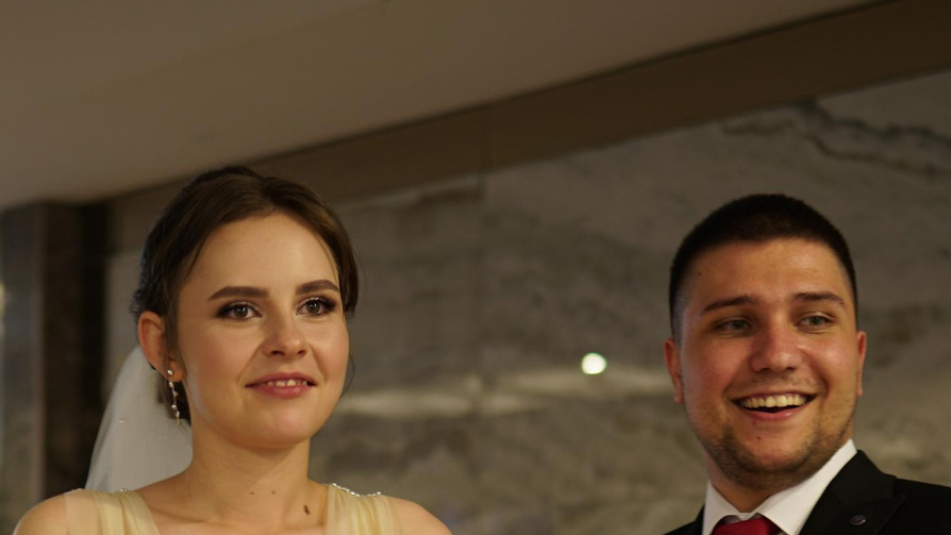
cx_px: 317
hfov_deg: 20.3
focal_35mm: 105
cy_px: 818
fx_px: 2648
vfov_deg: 11.1
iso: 100
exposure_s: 1/25
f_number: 1.6
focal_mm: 35
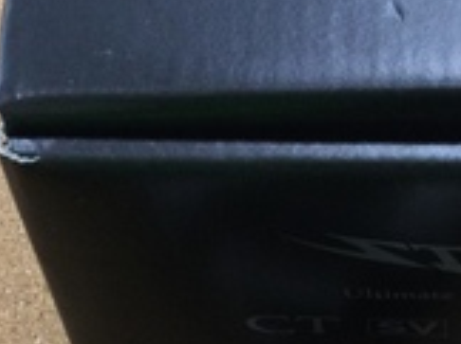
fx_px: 1529
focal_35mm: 115
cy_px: 594
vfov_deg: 12.0
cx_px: 472
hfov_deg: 16.7
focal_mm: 3.3
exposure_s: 1/30
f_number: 2.4
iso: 64
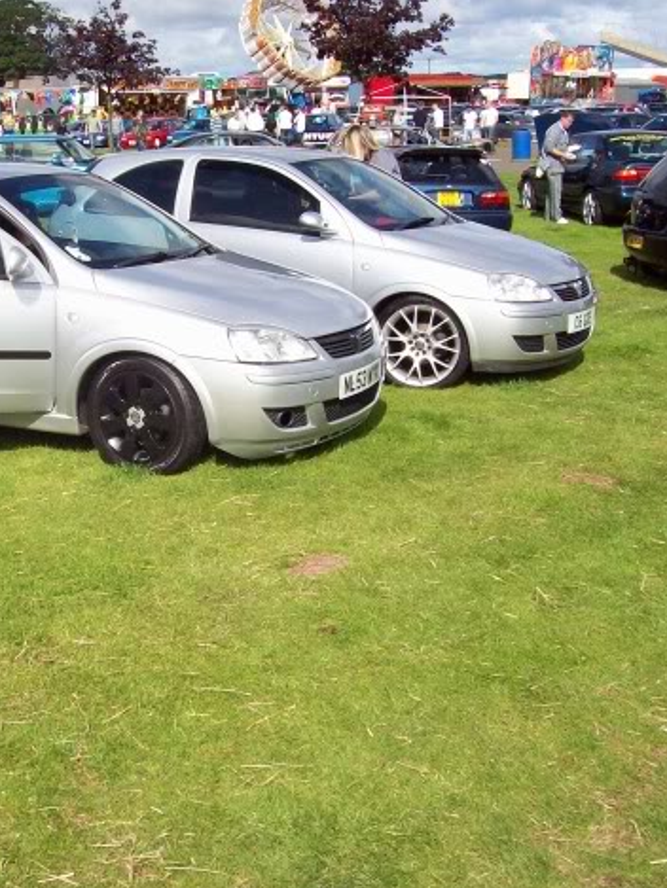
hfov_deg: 29.0
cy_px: 452
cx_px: 135
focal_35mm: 49
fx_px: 1258
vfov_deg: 38.9
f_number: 4.8
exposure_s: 1/684
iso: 80
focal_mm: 6
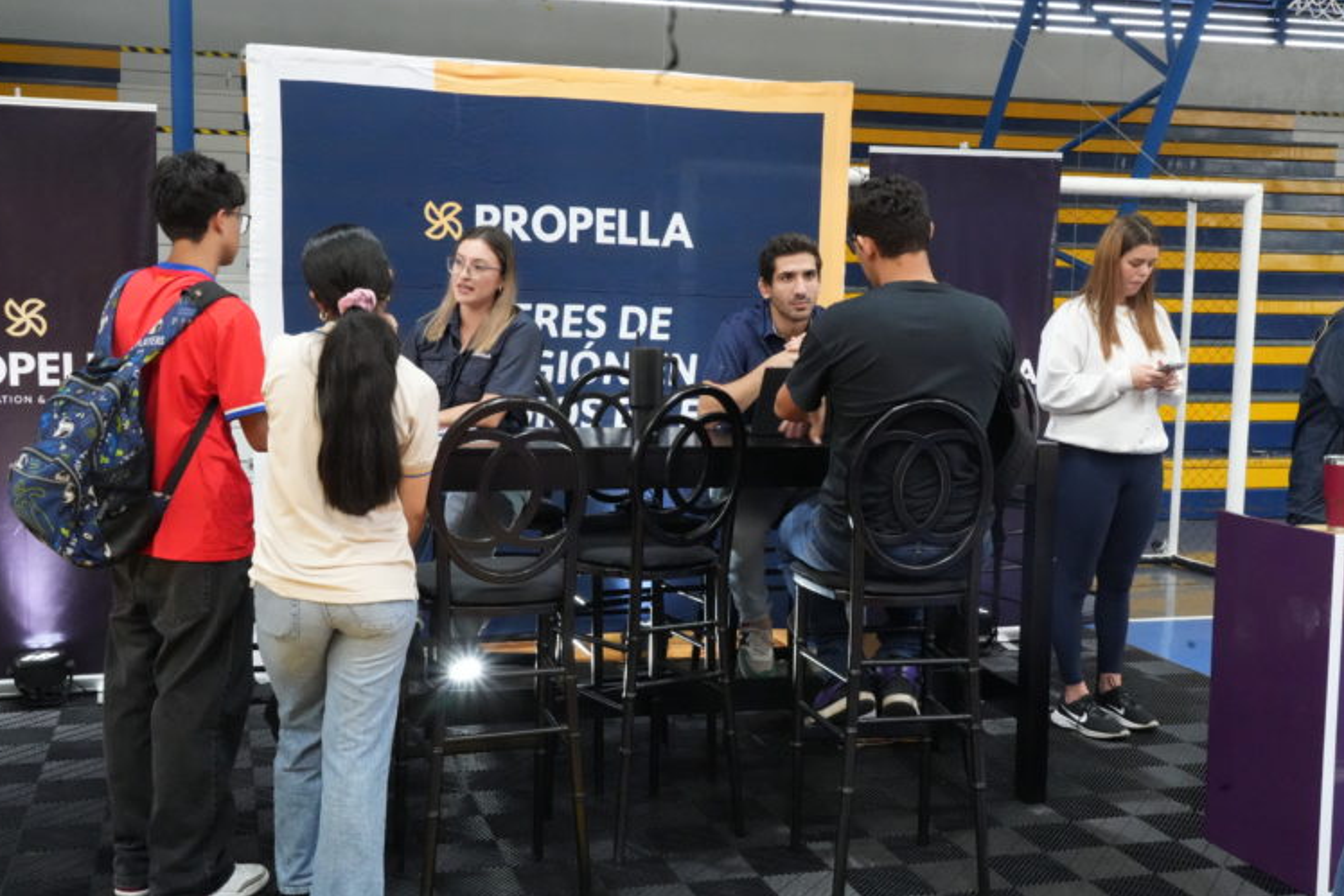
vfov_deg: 34.2
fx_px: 1456
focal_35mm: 39
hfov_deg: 49.5
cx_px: 663
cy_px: 456
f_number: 16
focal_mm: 38
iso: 12800
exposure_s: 1/30
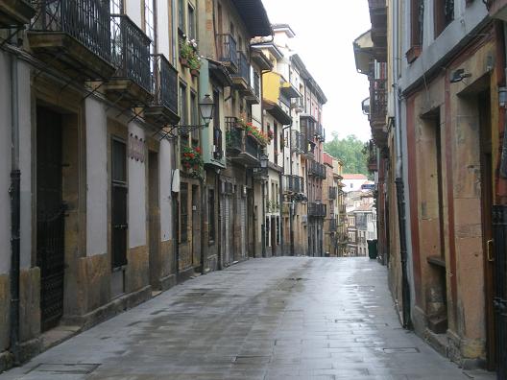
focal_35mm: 62
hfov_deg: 31.2
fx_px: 908
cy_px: 190
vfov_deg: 23.7
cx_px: 254
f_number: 4.2
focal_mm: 10.3
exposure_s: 1/60
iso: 100
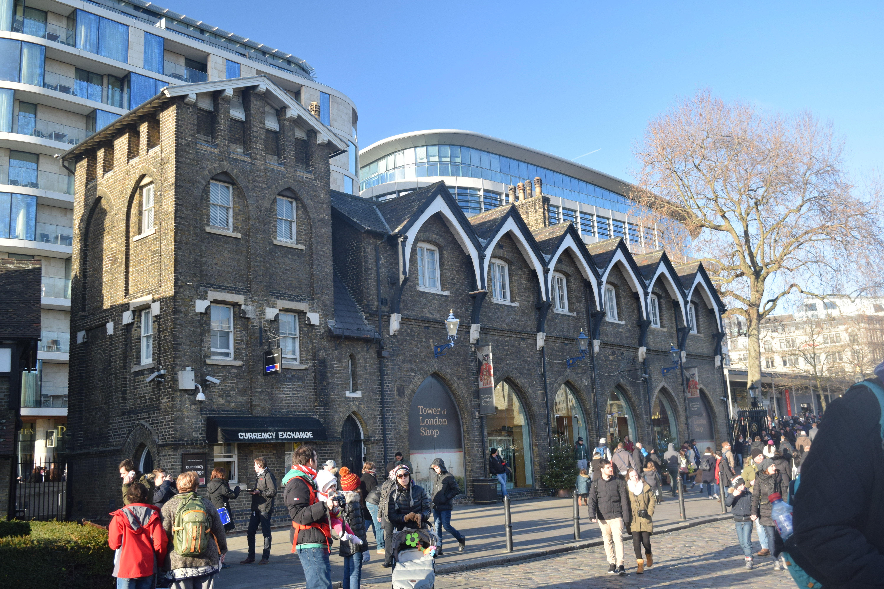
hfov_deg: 53.1
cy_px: 294
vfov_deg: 36.9
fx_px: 884
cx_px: 442
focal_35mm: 36
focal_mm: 24
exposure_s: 1/200
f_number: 7.1
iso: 400
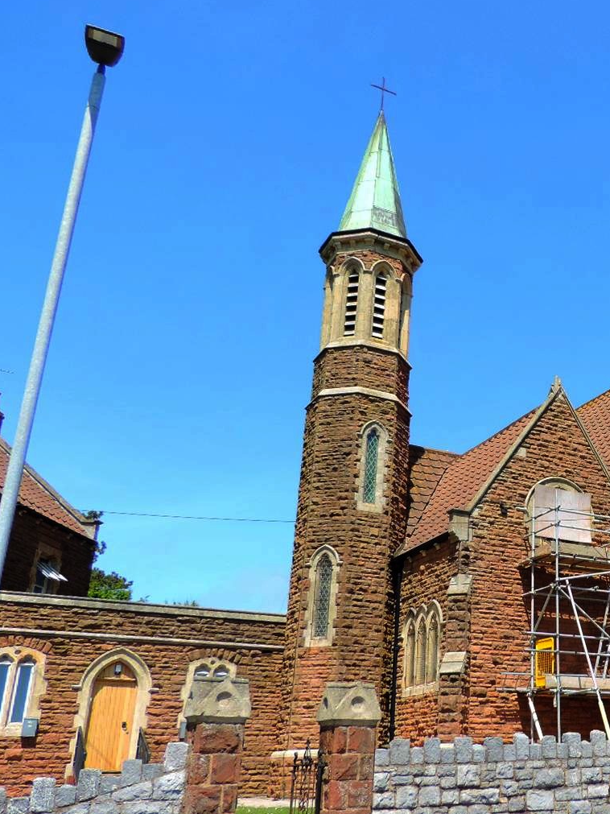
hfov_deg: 34.7
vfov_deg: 48.9
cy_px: 445
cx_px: 590
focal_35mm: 38
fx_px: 893
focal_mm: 4.3
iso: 80
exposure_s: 1/1000
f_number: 3
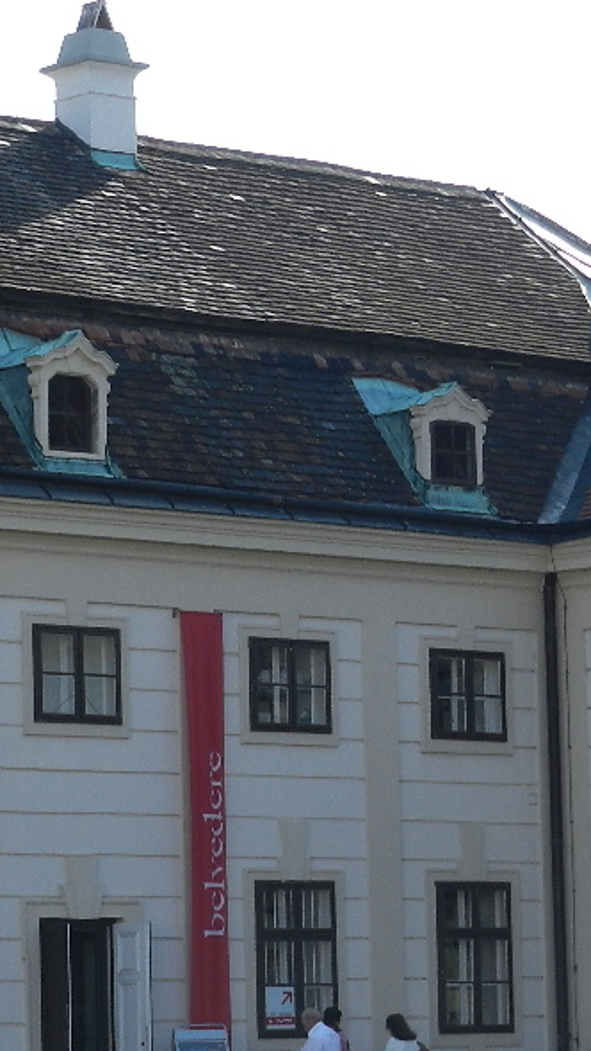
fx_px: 4373
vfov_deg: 13.7
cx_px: 379
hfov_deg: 7.7
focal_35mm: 157
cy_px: 577
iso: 160
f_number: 4.4
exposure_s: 1/800
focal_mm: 14.9
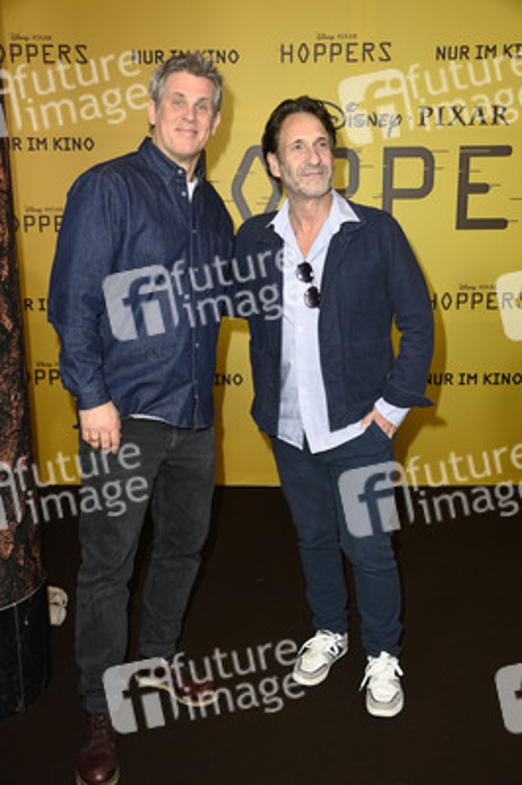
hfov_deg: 36.8
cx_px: 261
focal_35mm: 36
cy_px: 392
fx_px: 784
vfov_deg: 53.2
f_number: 5.6
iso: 1000
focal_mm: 36
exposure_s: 1/250
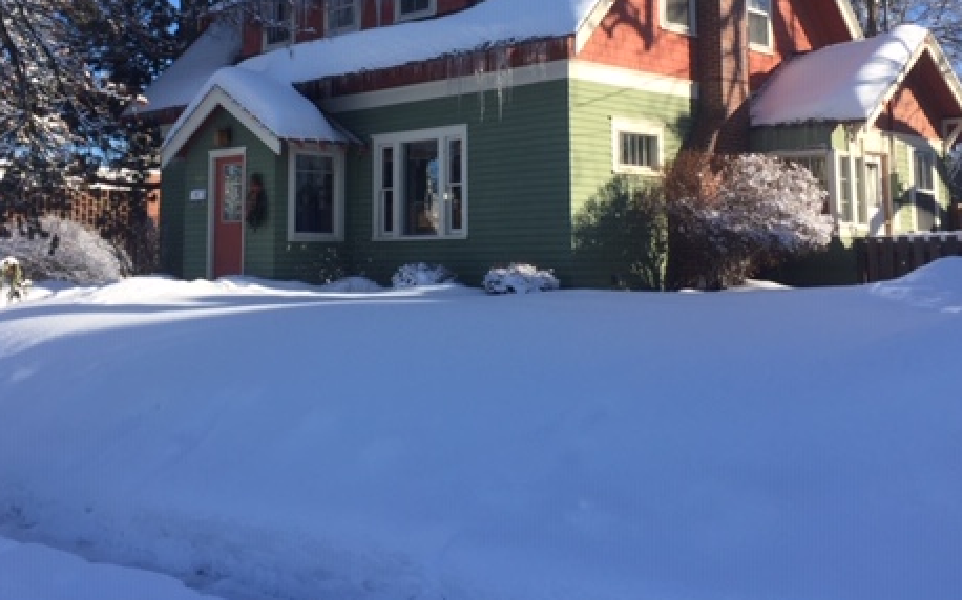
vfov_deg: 29.2
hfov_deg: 46.2
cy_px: 128
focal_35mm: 43
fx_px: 1127
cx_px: 443
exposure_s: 1/1319
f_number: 2.2
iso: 32
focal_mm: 4.15
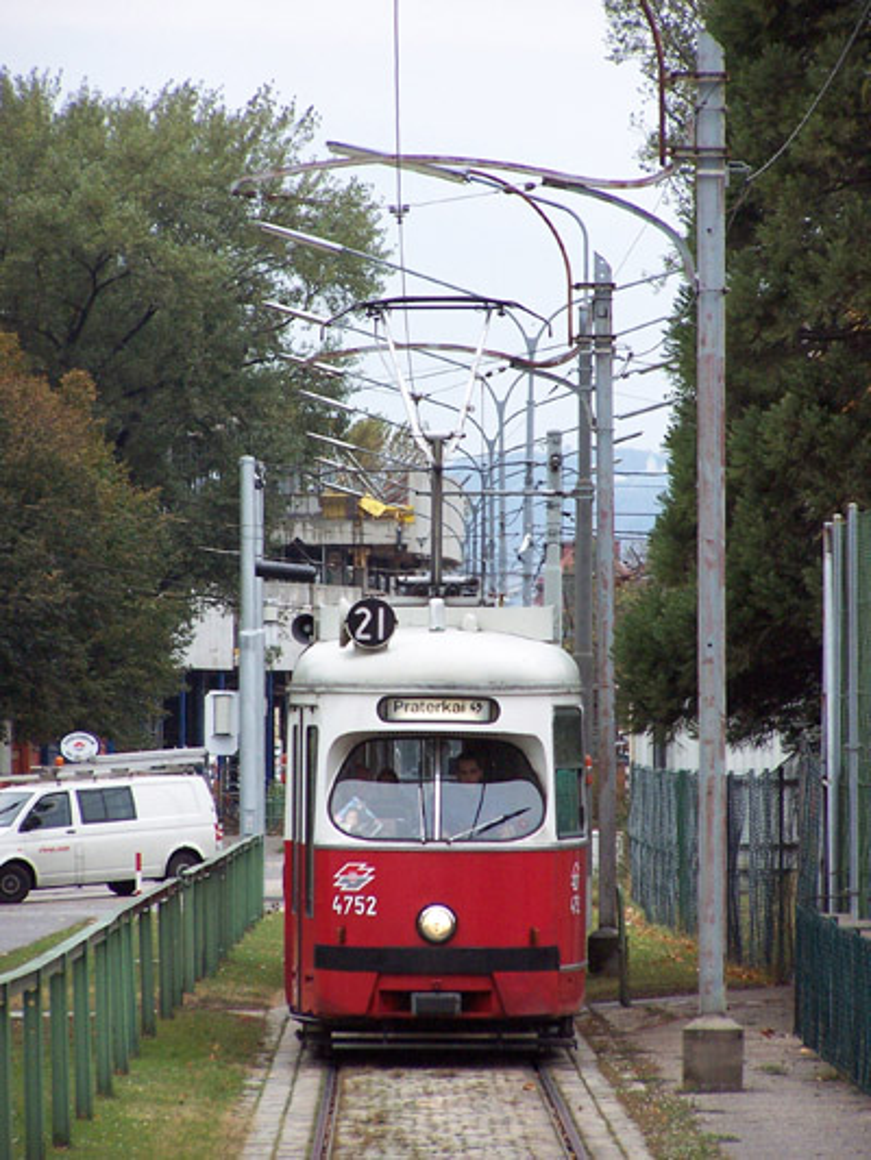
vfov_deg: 6.5
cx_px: 436
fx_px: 10295
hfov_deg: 4.8
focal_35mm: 307
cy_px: 580
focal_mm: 51
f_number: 3.6
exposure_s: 1/350
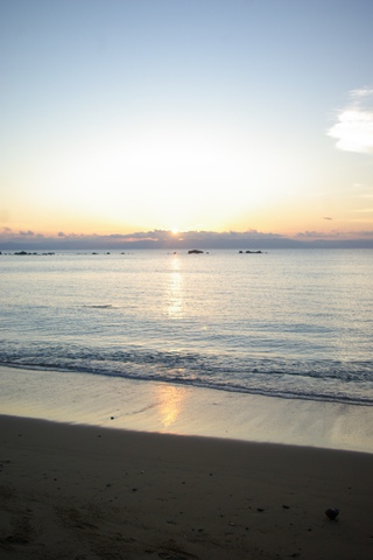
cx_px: 186
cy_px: 280
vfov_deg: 49.6
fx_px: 606
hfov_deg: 34.2
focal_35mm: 39
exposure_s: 1/45
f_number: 4
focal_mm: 26
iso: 100
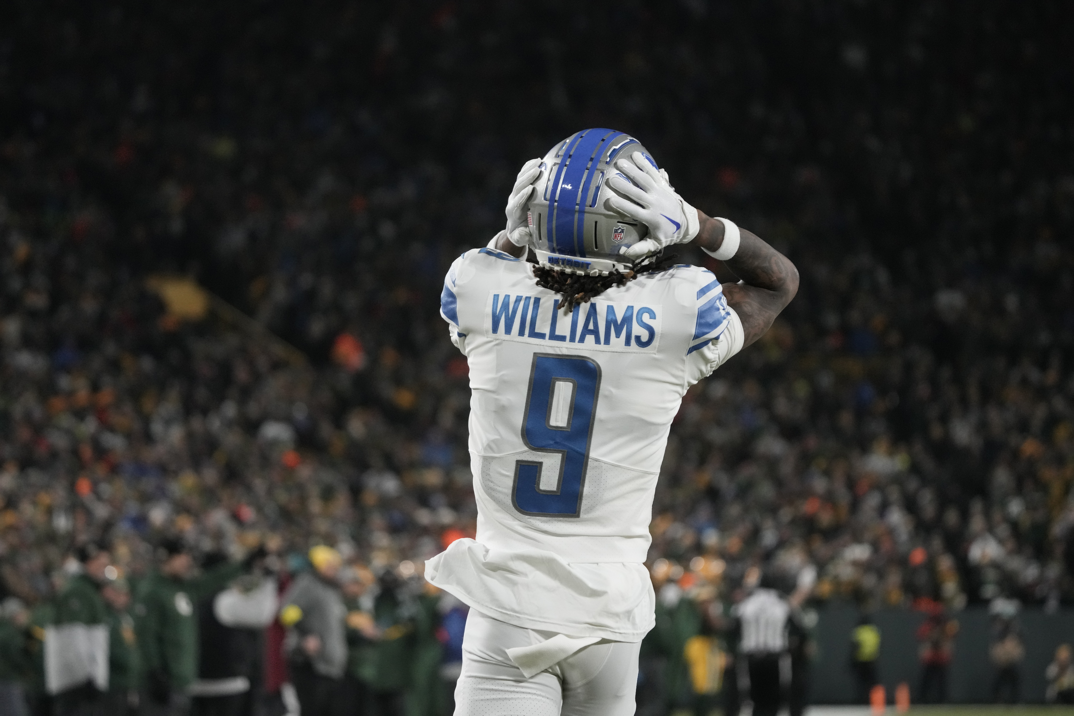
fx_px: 6294
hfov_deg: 9.8
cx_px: 537
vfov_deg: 6.5
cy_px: 358
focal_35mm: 211
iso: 6400
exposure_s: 1/1600
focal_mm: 211
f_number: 5.6
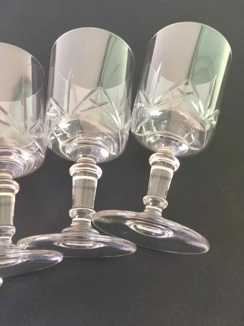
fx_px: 273
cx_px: 122
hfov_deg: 48.2
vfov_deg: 61.7
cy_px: 163
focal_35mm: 29
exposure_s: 1/100
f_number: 2.2
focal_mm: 4.15
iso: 40
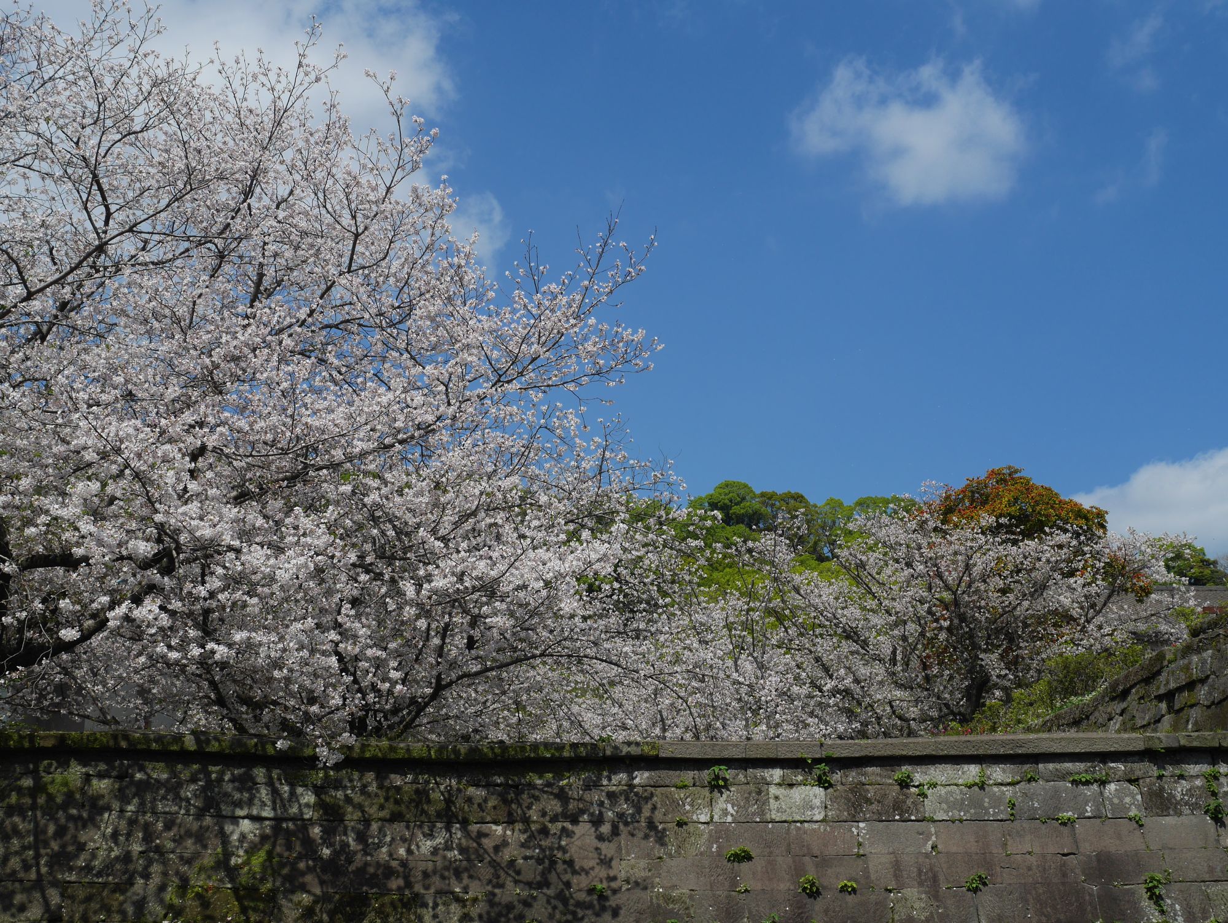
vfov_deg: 29.1
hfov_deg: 38.2
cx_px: 614
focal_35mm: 50
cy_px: 462
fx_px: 1775
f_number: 5.6
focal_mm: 25
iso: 200
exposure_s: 1/1600
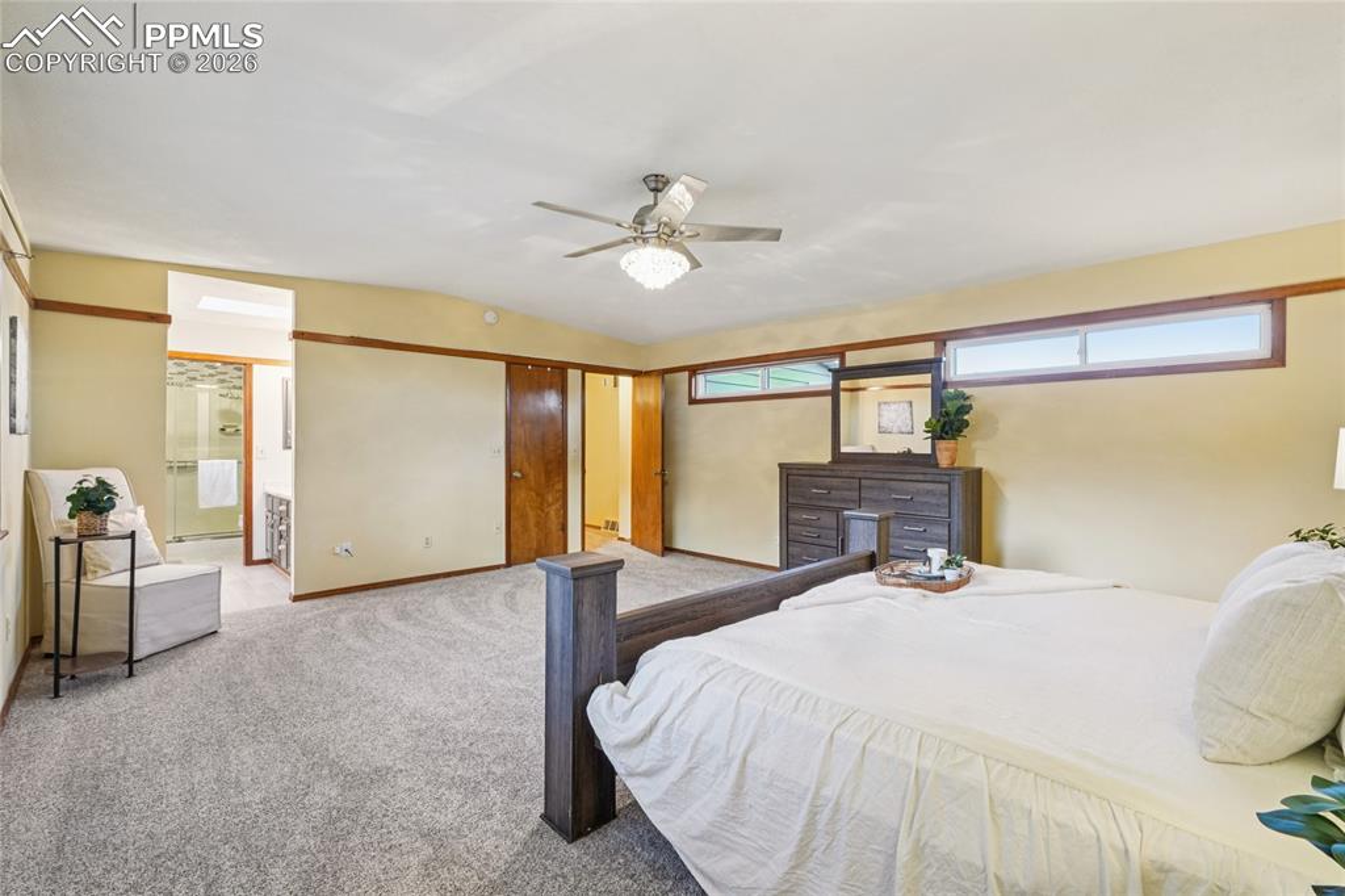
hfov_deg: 100.4
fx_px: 560
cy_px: 448
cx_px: 672
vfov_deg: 77.3
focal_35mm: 15
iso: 800
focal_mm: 10
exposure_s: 1/1.67
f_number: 8
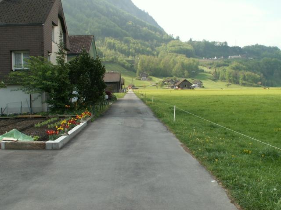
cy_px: 105
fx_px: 284
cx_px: 140
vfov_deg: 40.7
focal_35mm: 35
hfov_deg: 52.6
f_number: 8
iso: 50
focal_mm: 5.86
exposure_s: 1/50
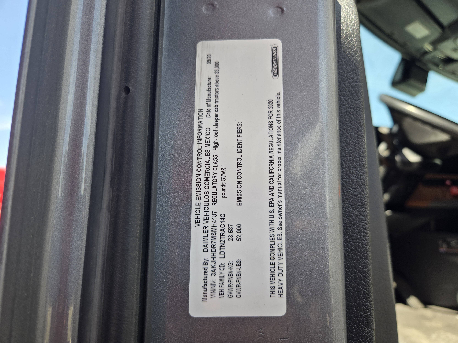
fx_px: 304
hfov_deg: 73.9
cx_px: 229
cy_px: 172
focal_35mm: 23
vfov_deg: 58.9
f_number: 1.8
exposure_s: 1/416
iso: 25
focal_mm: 5.4
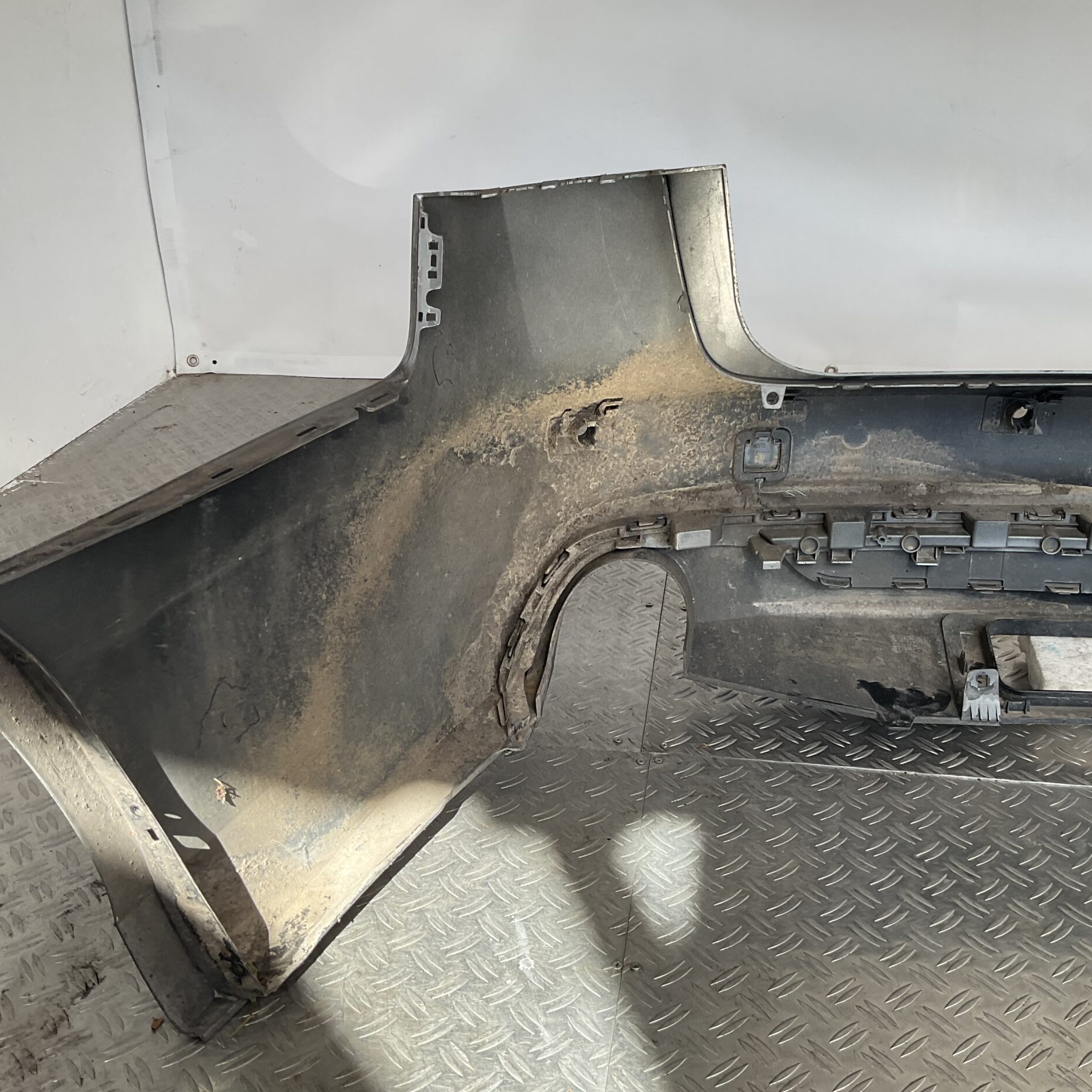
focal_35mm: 35
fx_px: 1249
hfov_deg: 47.2
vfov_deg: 47.2
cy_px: 544
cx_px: 579
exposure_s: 1/198
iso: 16
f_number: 1.8
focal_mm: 3
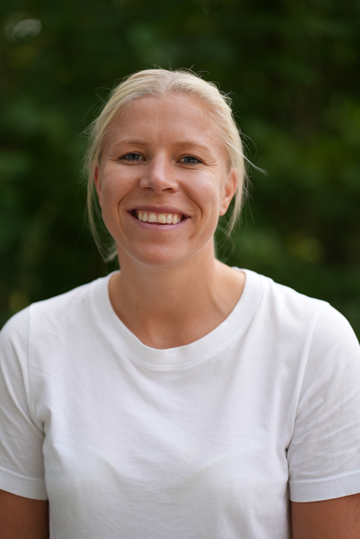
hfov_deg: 16.1
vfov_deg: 23.9
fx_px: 1273
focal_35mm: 85
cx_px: 180
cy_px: 270
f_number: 2.2
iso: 80
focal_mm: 85
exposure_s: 1/640
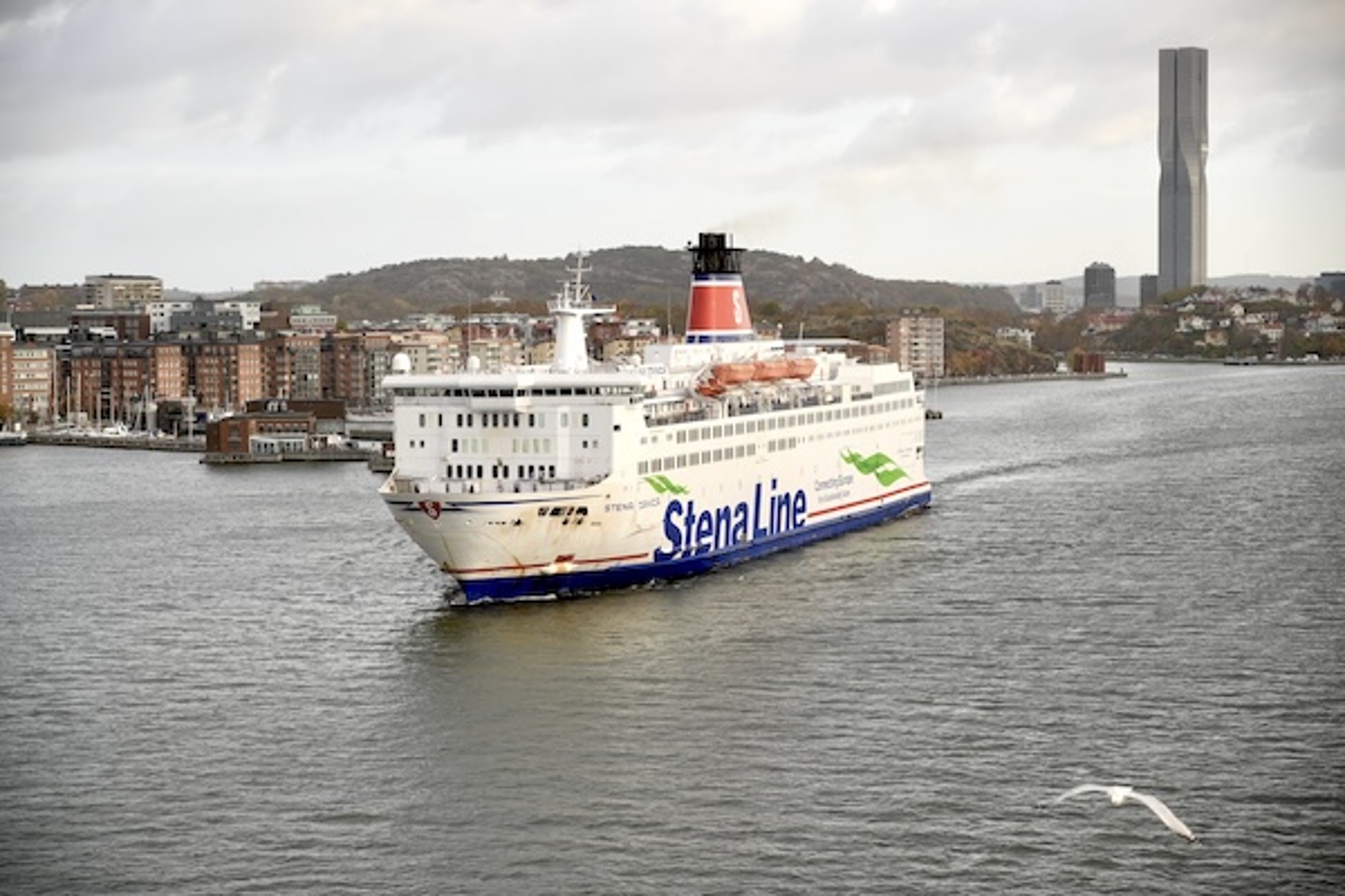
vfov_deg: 19.5
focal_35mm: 70
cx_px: 672
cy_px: 448
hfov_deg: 28.8
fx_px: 2615
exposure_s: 1/320
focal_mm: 70
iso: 100
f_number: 4
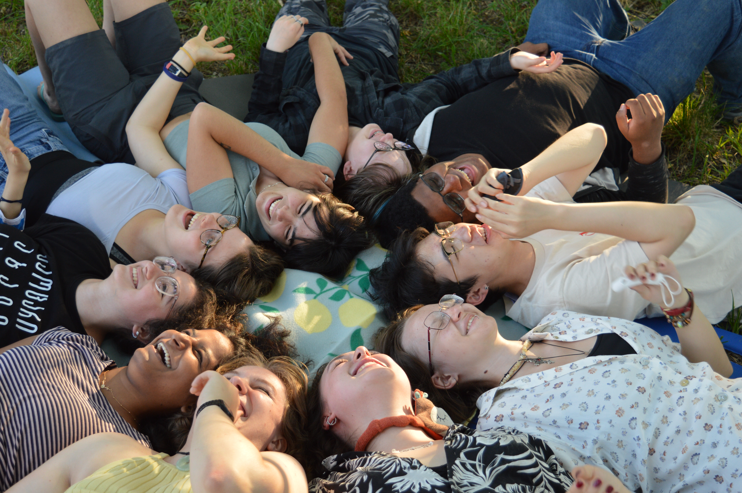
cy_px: 246
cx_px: 371
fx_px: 958
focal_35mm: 46
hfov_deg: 42.4
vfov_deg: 28.9
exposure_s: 1/100
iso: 400
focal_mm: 31
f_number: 5
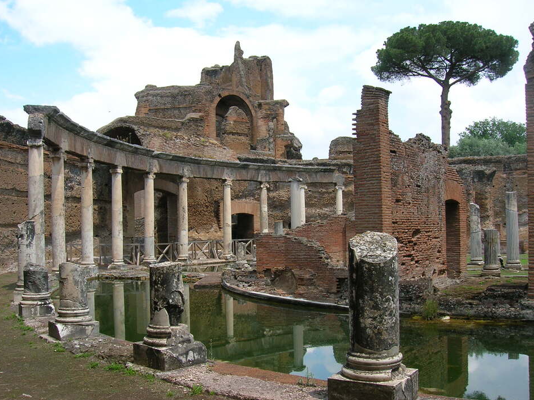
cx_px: 259
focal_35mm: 36
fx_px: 555
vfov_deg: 39.6
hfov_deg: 51.4
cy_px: 211
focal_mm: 5.7
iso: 50
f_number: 4.9
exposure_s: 1/284
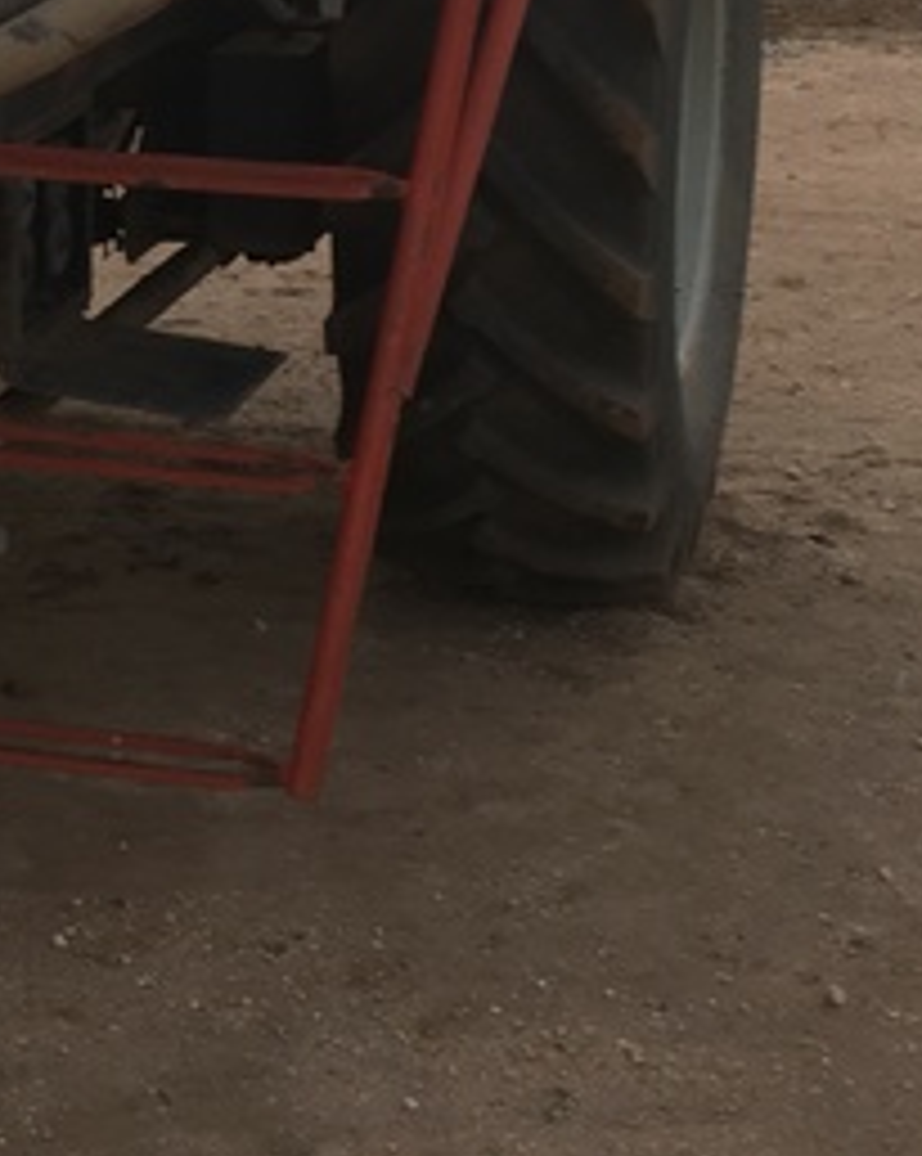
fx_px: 3315
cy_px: 207
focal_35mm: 97
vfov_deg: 19.5
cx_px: -216
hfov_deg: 15.2
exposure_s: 1/106
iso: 25
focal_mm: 4.15
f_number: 2.2
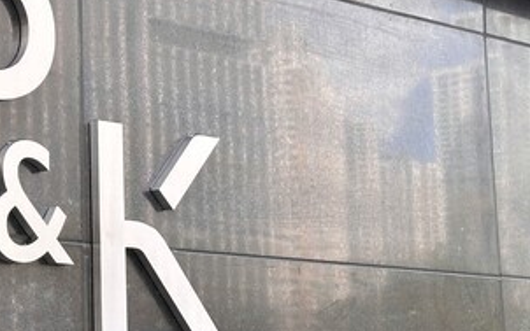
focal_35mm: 101
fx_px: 1459
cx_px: 5
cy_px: 173
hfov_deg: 20.0
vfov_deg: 13.0
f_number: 1.78
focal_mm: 6.86
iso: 64
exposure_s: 1/503
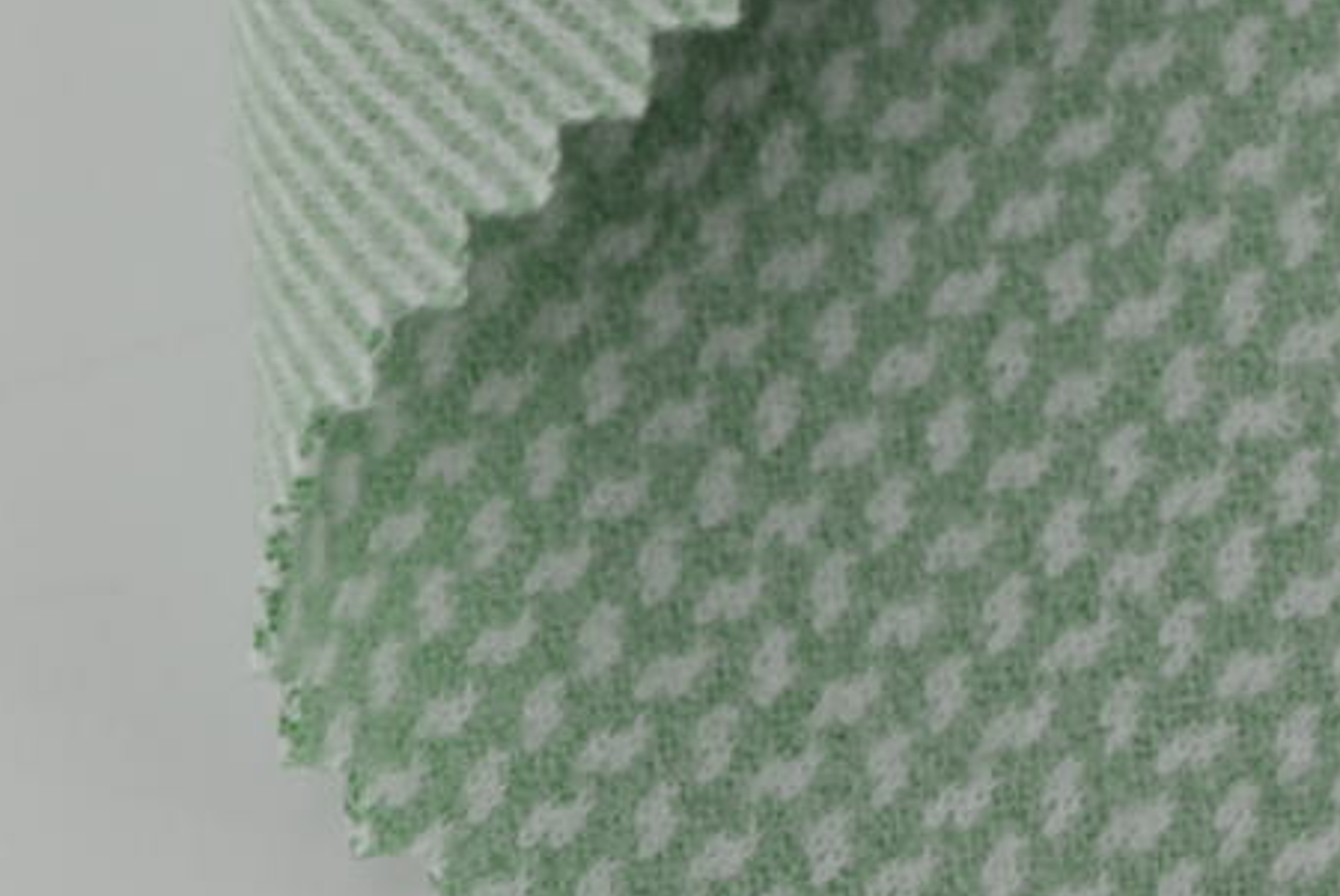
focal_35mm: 334
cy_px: -1393
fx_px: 12444
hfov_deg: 6.0
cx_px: 2492
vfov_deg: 4.0
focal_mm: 50
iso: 100
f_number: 3.5
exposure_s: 1/320
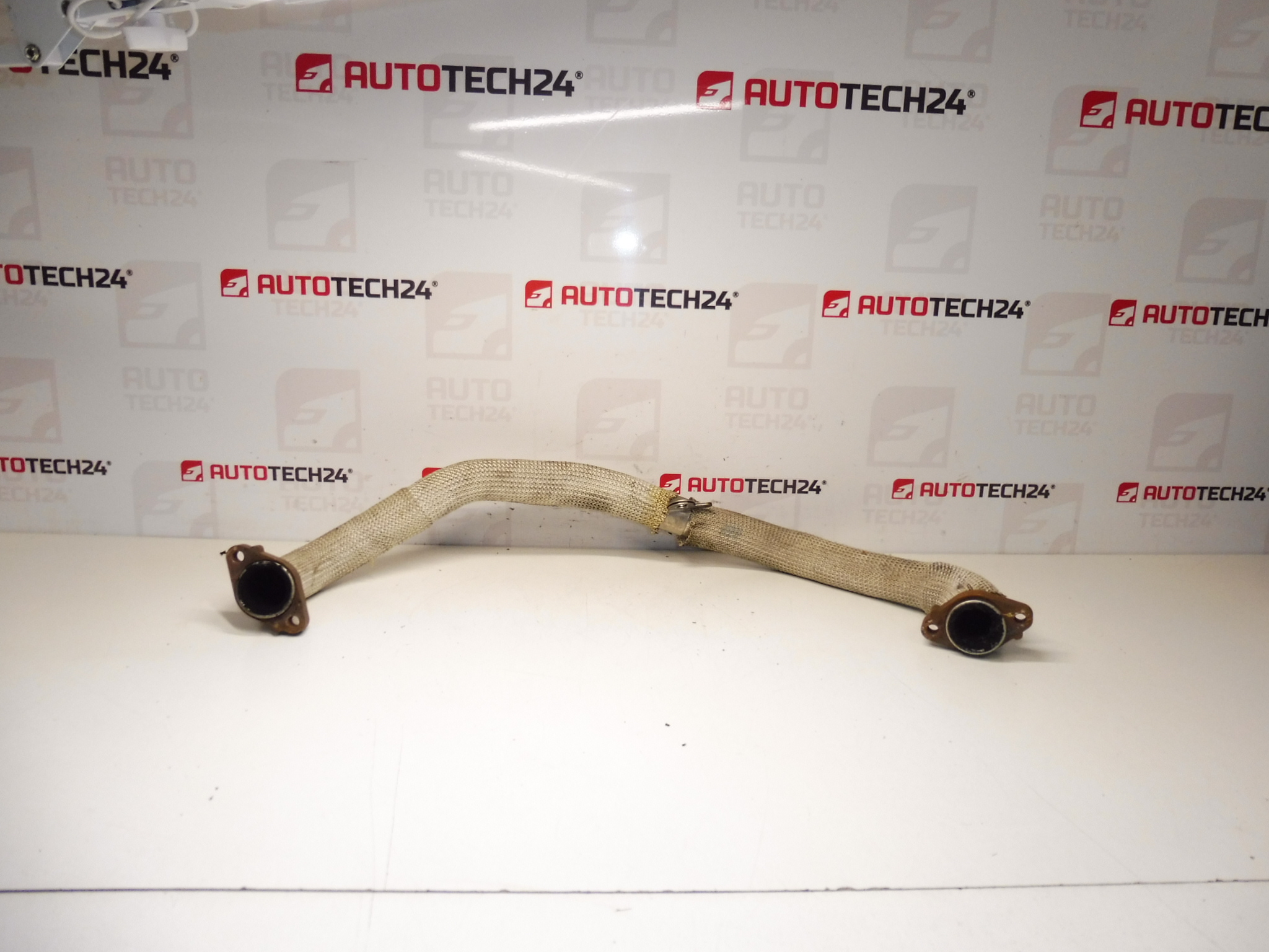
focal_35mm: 24
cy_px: 476
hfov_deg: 71.6
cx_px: 634
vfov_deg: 56.8
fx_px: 880
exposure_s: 1/100
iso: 200
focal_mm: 4.3
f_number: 3.5
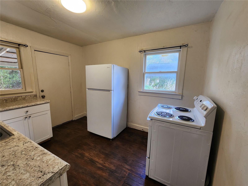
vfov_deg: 89.9
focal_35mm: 13
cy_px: 93
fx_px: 93
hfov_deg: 106.2
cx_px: 124
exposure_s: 1/60
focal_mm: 2.2
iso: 200
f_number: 2.2
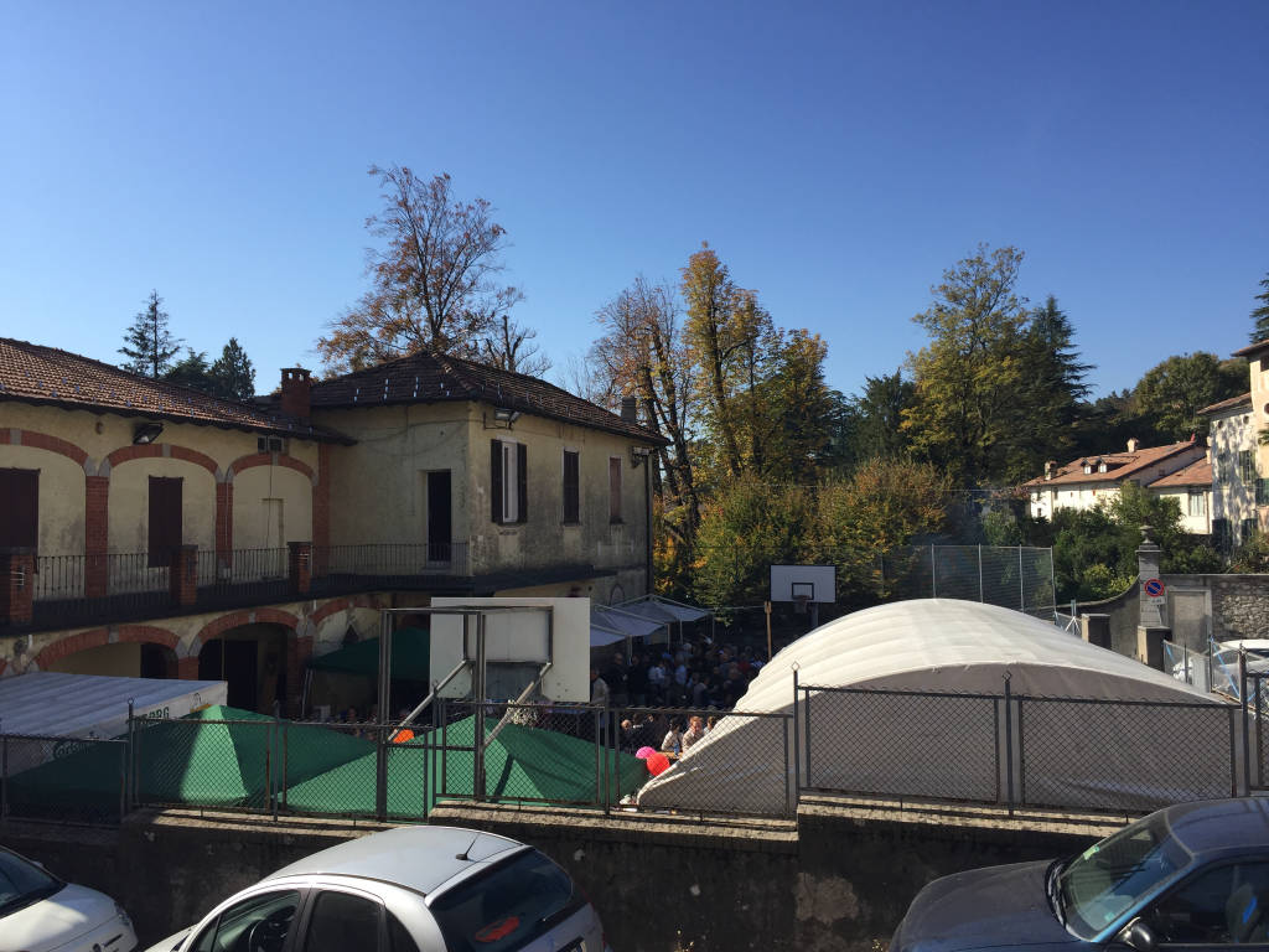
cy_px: 476
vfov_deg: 48.2
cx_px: 634
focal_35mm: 29
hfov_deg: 61.7
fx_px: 1063
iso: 32
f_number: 2.2
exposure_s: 1/1464
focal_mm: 4.15
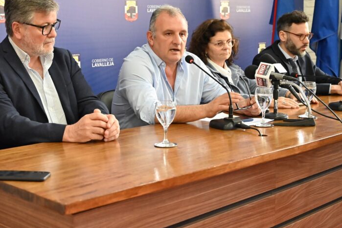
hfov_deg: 31.7
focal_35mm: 63
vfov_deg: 21.6
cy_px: 92
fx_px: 599
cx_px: 117
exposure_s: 1/500
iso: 5000
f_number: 4
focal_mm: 43
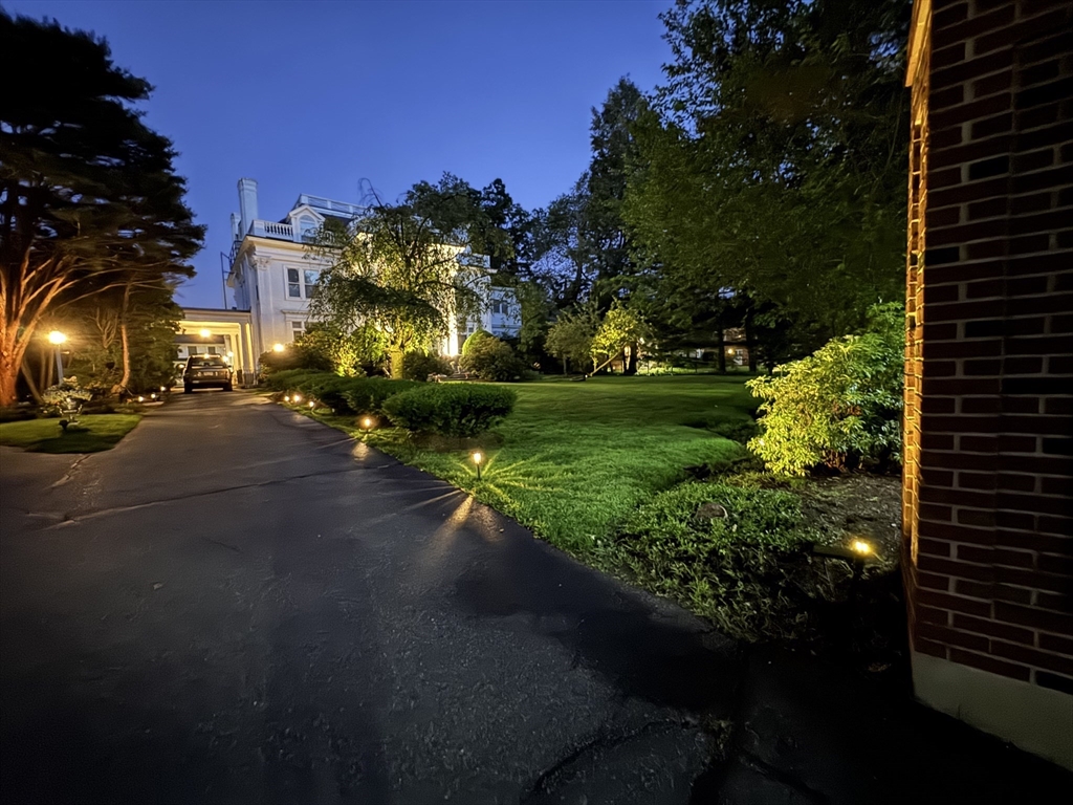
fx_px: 434
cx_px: 536
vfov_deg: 85.7
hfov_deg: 102.1
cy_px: 402
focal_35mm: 14
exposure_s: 1/4
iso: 2000
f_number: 2.2
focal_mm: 2.22
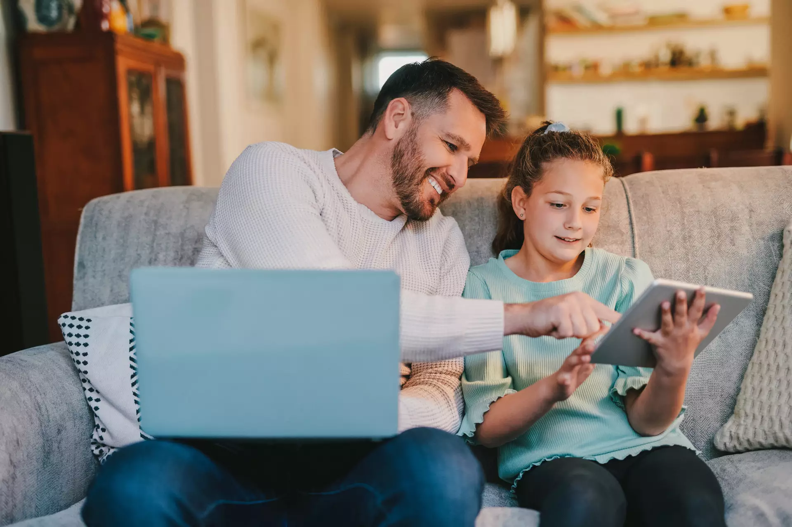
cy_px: 264
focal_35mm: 50
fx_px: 1099
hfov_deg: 39.6
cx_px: 396
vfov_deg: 27.0
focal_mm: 50
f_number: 1.8
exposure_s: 1/320
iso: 1000
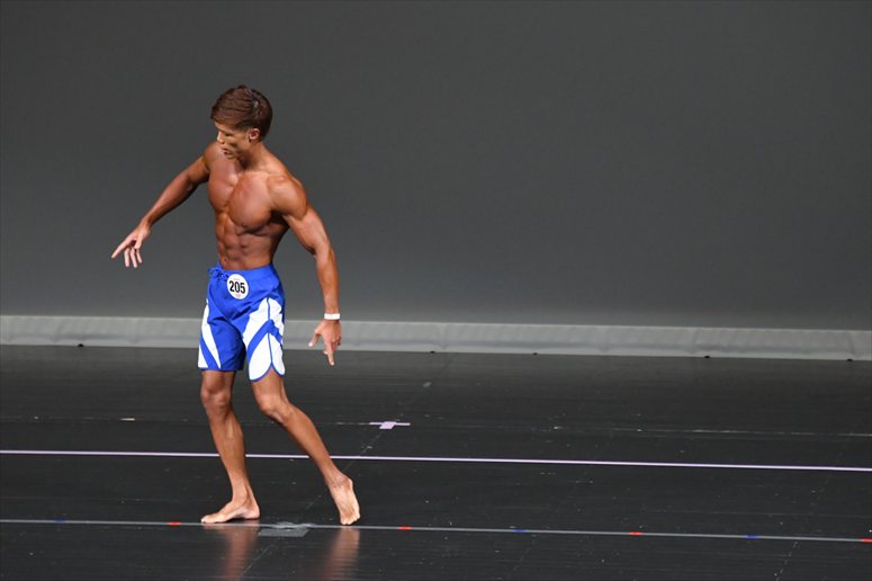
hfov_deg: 6.5
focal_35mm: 315
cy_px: 290
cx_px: 436
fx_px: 7626
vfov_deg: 4.4
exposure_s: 1/400
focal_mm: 210
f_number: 5.6
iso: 4000
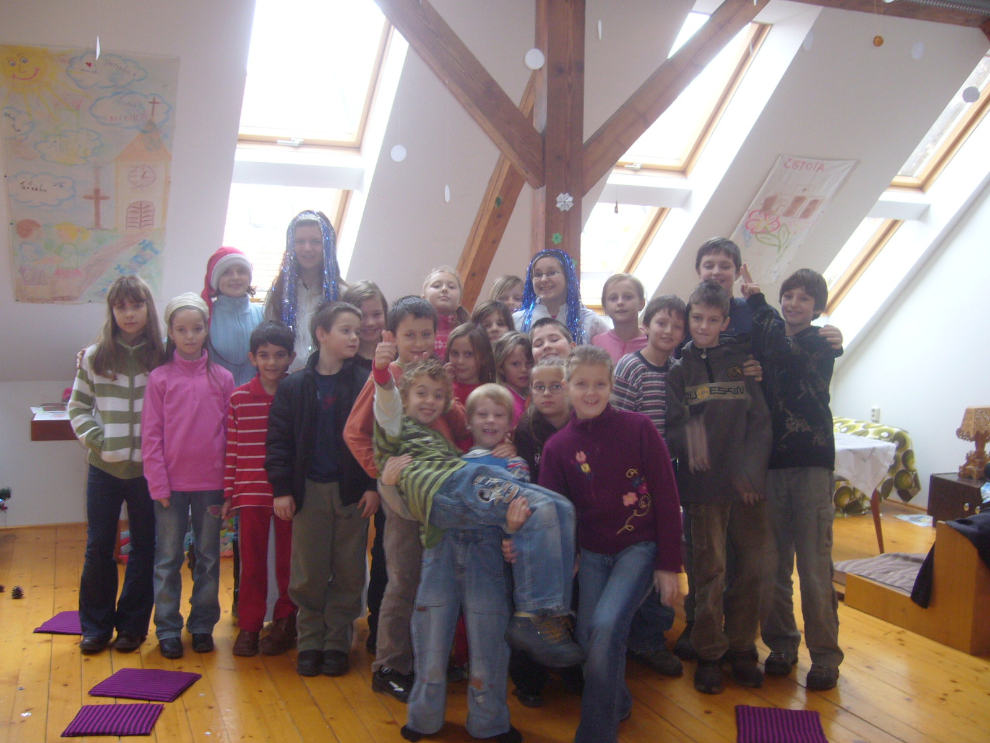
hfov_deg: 52.6
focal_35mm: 35
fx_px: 1001
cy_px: 372
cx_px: 495
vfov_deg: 40.7
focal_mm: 5.8
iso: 100
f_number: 2.8
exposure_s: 1/13
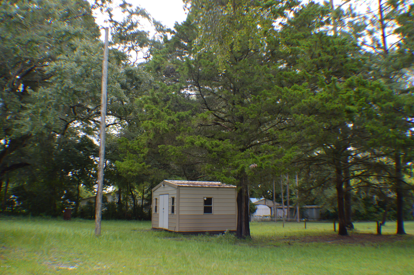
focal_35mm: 39
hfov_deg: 49.6
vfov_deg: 34.1
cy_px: 138
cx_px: 207
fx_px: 448
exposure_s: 1/125
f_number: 4.2
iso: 180
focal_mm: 26
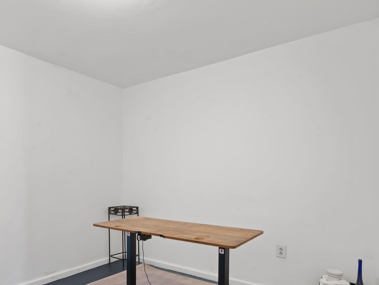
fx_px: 274
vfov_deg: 54.4
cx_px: 139
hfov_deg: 68.2
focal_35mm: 25
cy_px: 174
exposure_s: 4
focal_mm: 16
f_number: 9
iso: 100
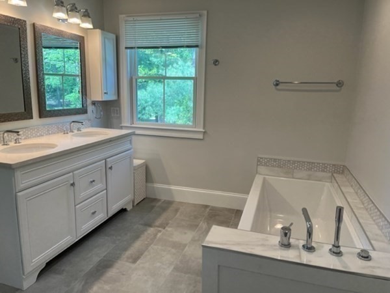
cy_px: 146
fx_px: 293
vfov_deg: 53.1
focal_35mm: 26
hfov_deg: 67.3
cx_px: 195
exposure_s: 1/120
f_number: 1.6
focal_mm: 5.1
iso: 40
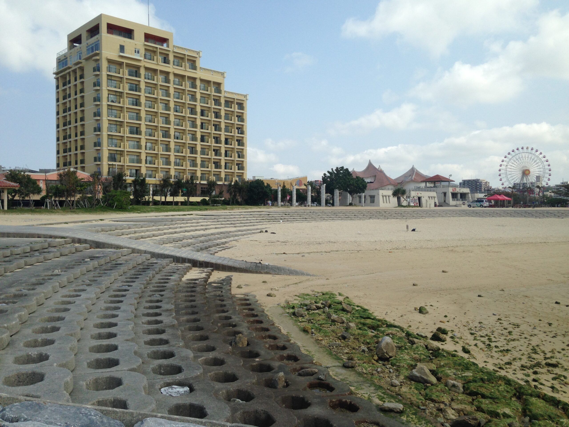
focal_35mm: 33
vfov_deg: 42.9
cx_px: 284
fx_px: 542
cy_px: 214
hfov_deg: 55.4
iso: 50
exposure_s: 1/1938
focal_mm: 4.12
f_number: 2.4
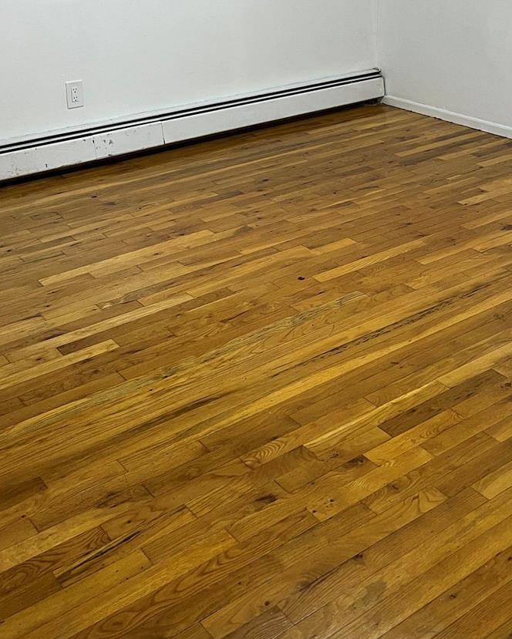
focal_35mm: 47
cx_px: 284
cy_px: 92
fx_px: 890
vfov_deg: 37.5
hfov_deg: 32.1
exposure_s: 1/60
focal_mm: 5.7
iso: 160
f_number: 1.5
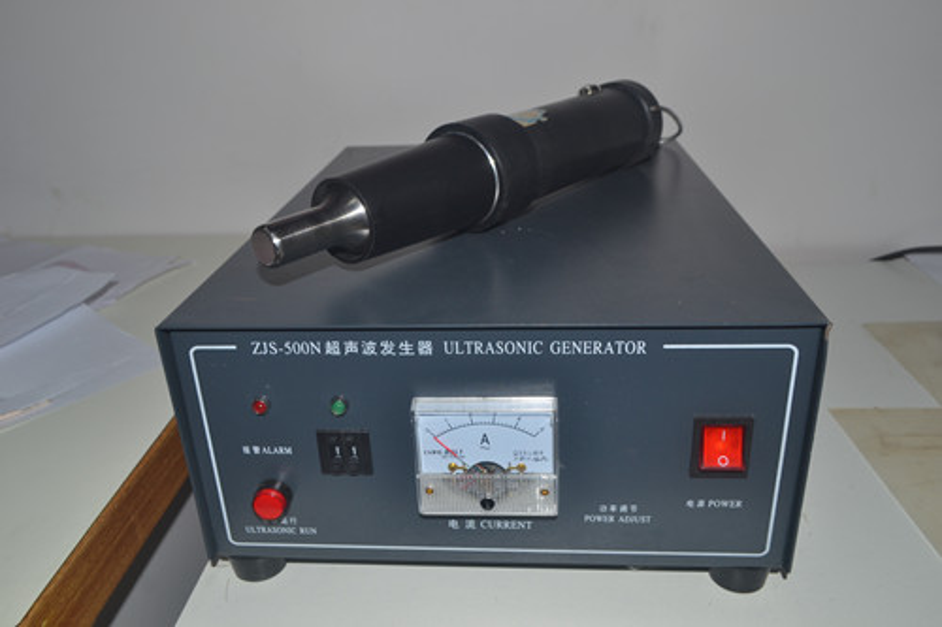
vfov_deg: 43.6
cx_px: 471
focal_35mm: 30
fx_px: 785
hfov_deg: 61.9
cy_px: 314
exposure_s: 1/60
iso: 100
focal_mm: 20
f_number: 8
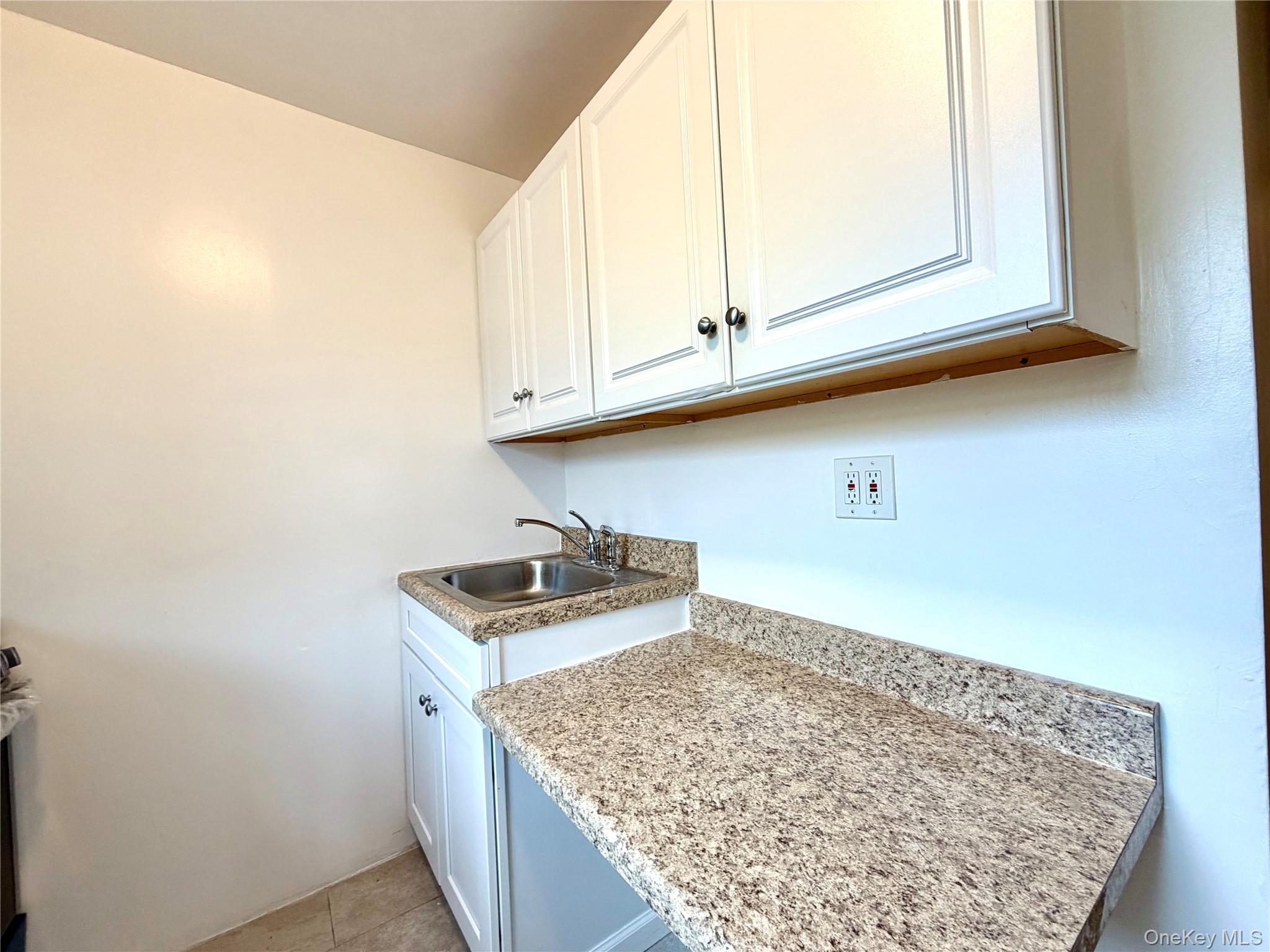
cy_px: 476
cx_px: 635
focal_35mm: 14
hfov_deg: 102.1
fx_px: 514
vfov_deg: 85.7
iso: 125
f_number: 2.2
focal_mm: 2.22
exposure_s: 1/120
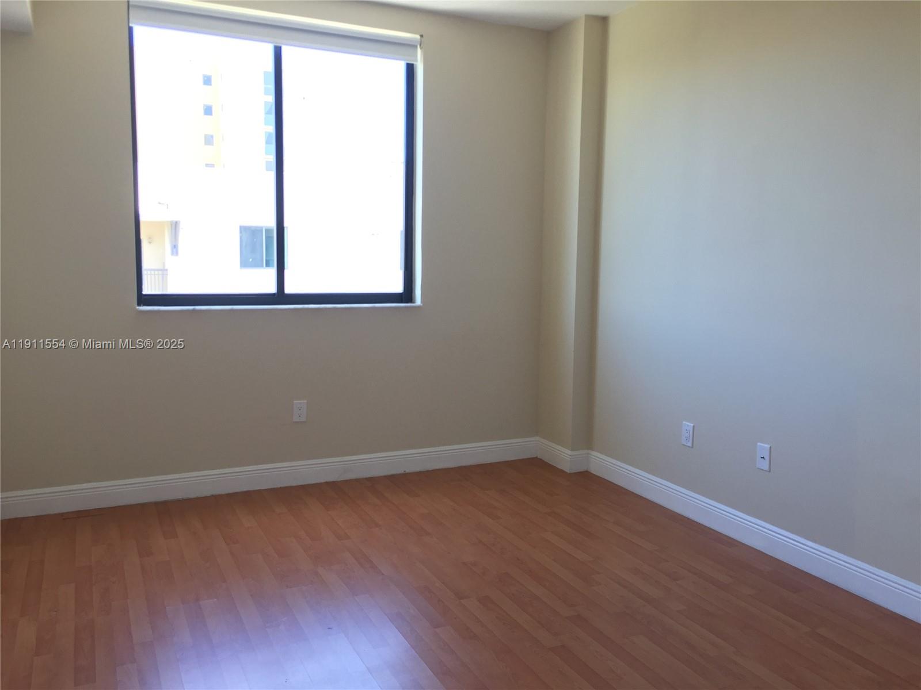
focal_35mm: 29
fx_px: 772
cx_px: 460
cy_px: 345
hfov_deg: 61.7
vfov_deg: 48.2
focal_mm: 4.15
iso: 32
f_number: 2.2
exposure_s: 1/40
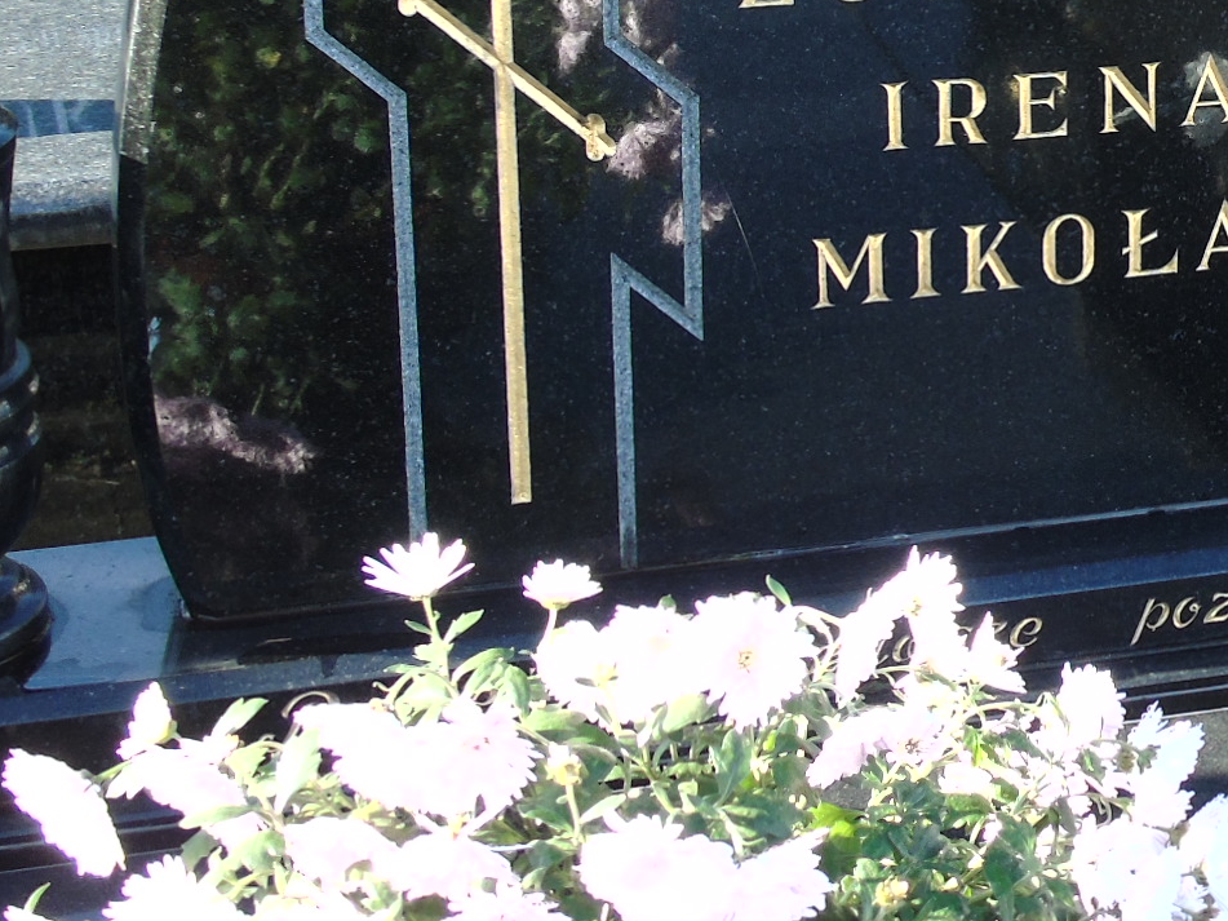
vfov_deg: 13.5
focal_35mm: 109
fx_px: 3866
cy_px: 81
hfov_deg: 17.3
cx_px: 1445
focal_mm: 7.1
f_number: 3.9
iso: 80
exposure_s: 1/80
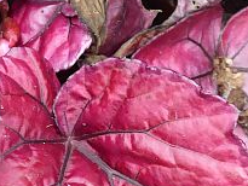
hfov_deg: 5.9
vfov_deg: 4.5
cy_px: 28
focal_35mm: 334
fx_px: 2394
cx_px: -73
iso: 400
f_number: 5
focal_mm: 17.5
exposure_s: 1/50
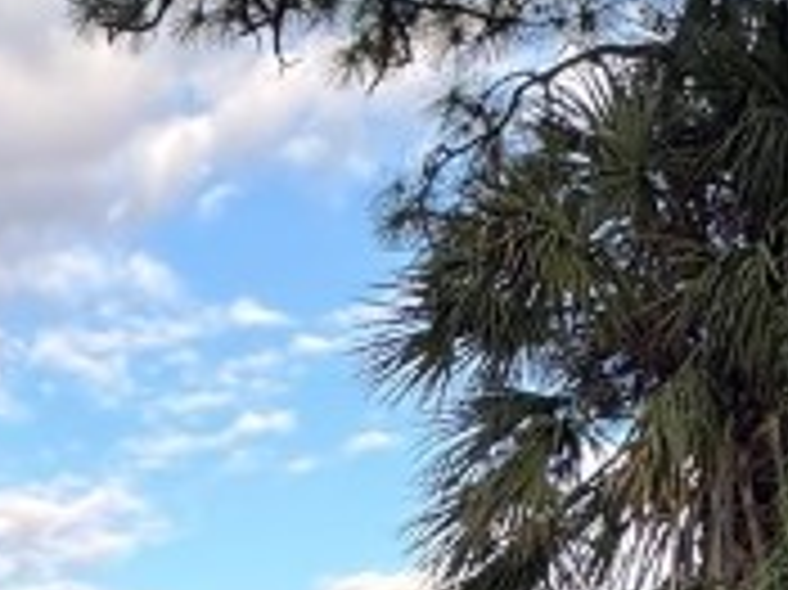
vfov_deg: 14.6
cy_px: 1207
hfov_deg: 20.1
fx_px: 1865
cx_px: -432
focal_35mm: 82
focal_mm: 2.22
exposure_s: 1/148
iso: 40
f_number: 2.2
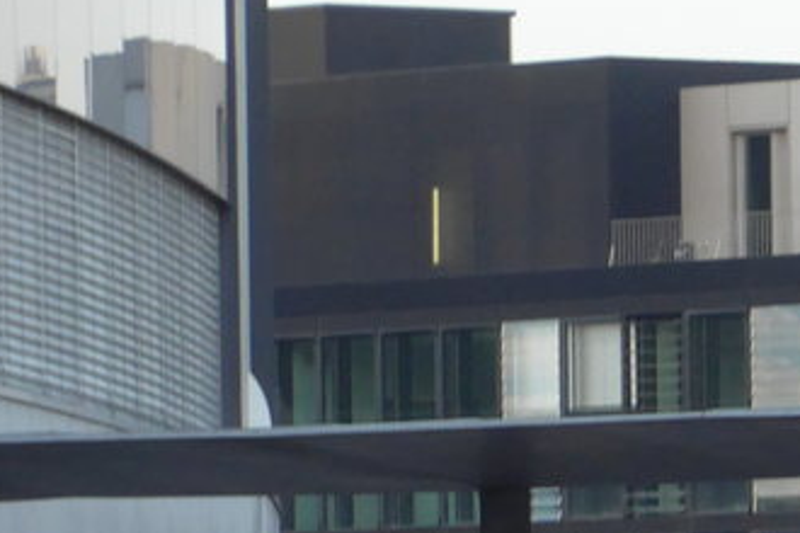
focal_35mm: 772
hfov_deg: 2.7
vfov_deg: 1.8
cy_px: 749
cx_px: 1244
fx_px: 17154
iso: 250
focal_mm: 39.6
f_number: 5.8
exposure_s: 1/125
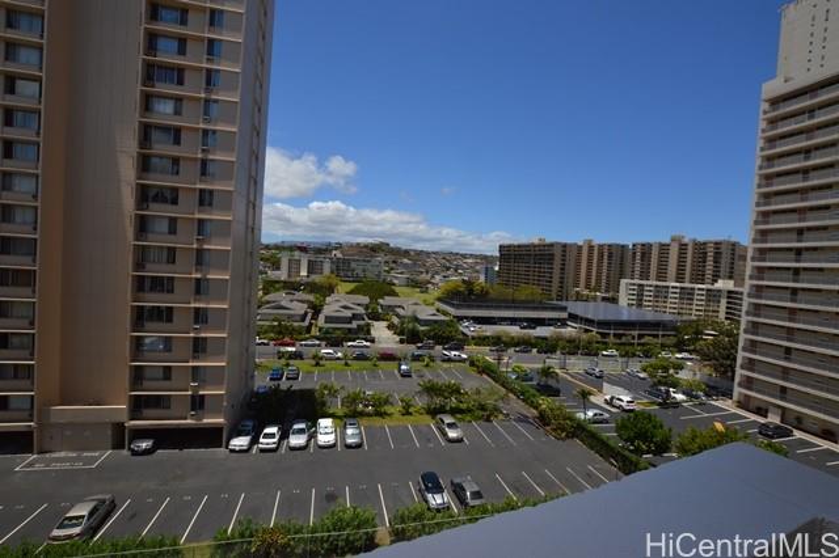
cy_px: 279
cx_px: 420
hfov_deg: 100.4
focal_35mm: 15
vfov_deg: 77.3
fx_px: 349
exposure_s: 1/200
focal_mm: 10
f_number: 10
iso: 100
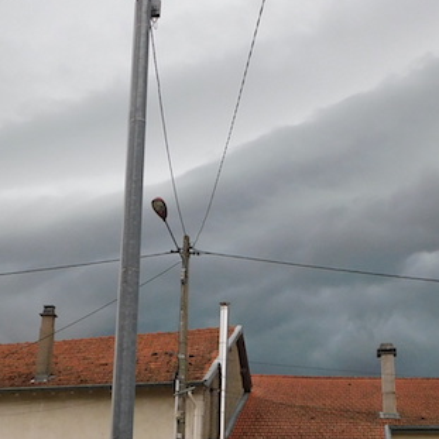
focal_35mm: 67
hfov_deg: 25.7
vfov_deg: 25.7
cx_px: 271
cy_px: 263
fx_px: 961
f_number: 3
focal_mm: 4
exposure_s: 1/30
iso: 140
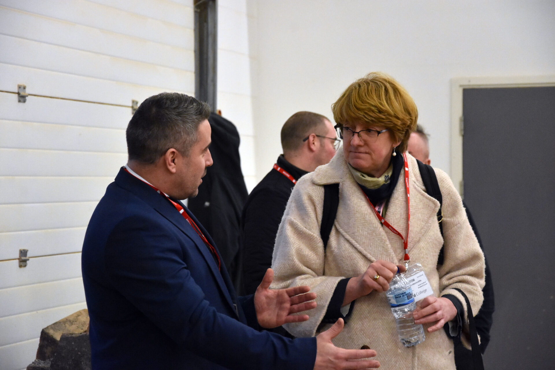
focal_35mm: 128
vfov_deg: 10.8
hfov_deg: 16.1
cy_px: 185
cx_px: 278
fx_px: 1965
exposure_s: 1/250
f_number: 5.6
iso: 4000
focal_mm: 85
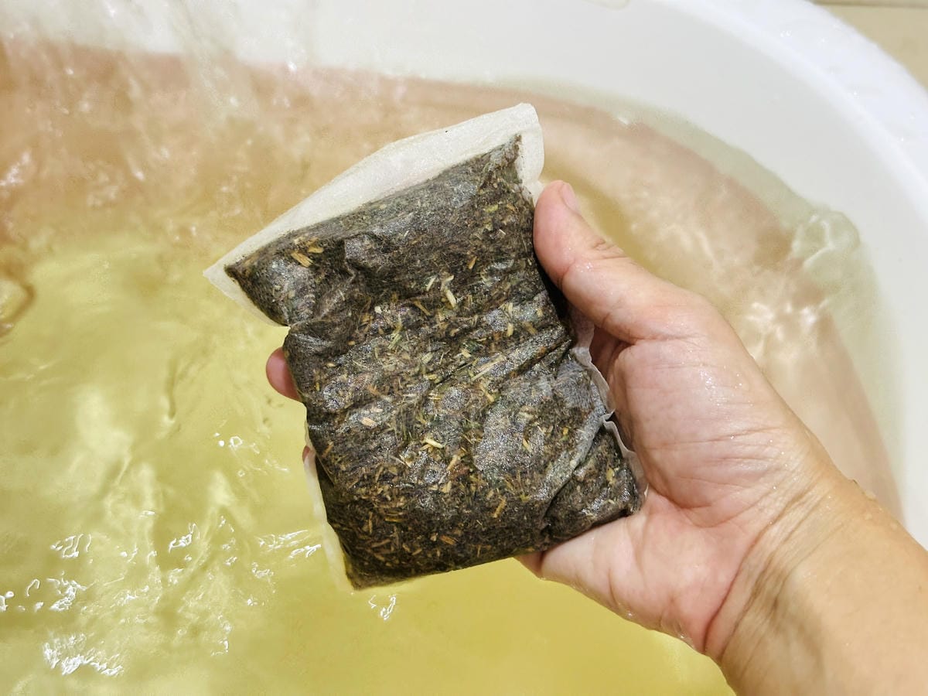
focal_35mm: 48
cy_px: 348
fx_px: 1287
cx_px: 464
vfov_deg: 30.3
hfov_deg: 39.7
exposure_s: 1/30
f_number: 1.78
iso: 400
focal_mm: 6.86
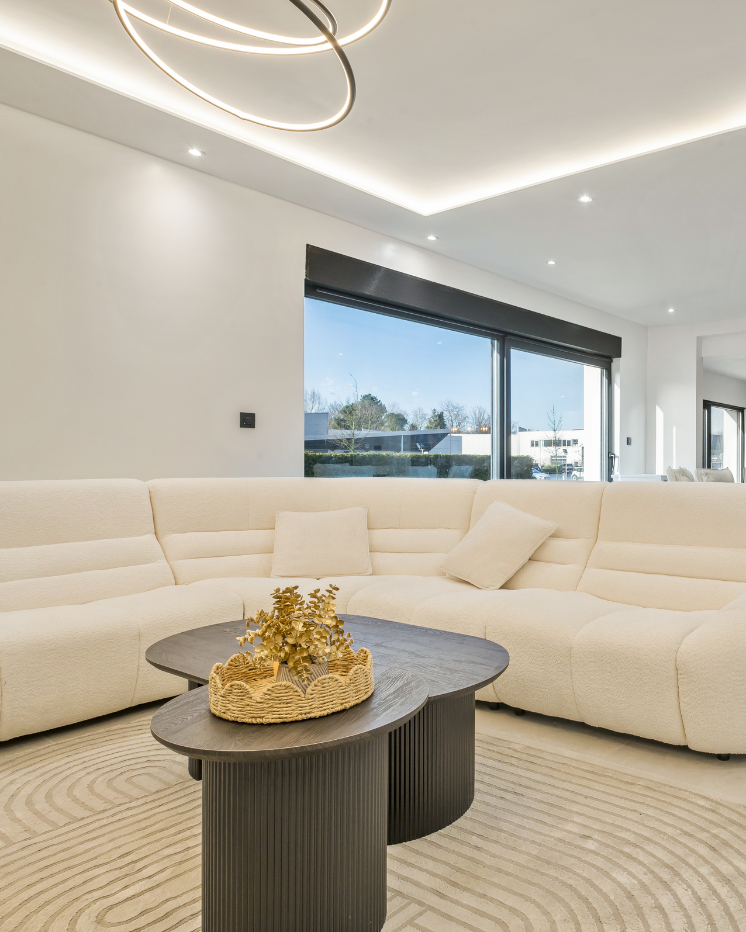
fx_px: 662
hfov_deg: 54.5
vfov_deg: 70.3
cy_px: 466
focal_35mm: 24
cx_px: 603
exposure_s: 1/50
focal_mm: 17
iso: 250
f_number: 11
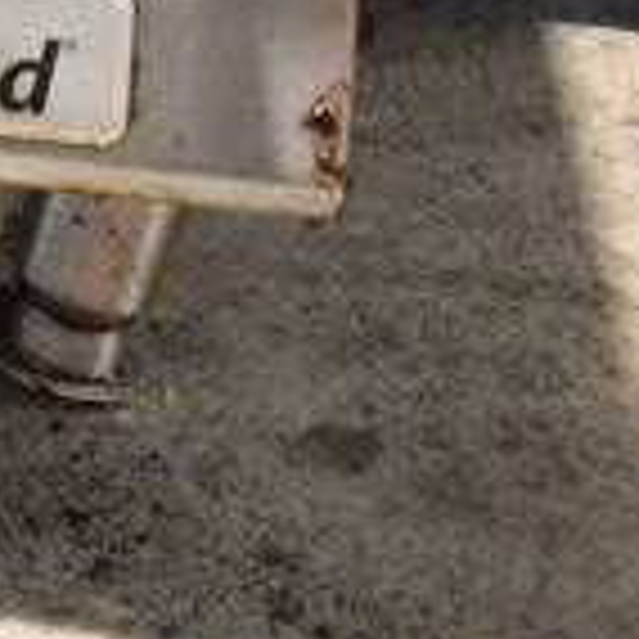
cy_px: -256
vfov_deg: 16.3
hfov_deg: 14.1
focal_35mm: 99
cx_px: -729
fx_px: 2068
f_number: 3.5
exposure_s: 1/30
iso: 2800
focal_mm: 18
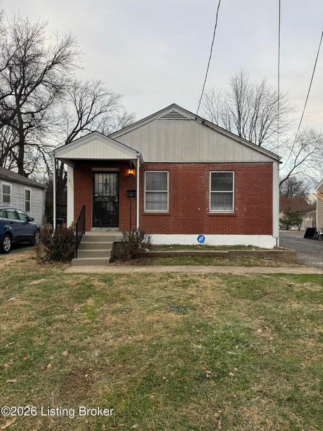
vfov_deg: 71.6
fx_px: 299
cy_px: 216
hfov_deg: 56.8
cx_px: 162
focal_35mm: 24
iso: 80
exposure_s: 1/325
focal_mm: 6.76
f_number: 1.78
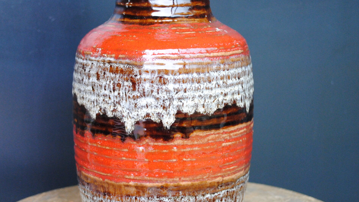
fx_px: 733
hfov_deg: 27.5
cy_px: 88
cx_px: 144
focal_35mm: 77
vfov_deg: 15.7
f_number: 4.8
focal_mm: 32
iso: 720
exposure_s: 1/30
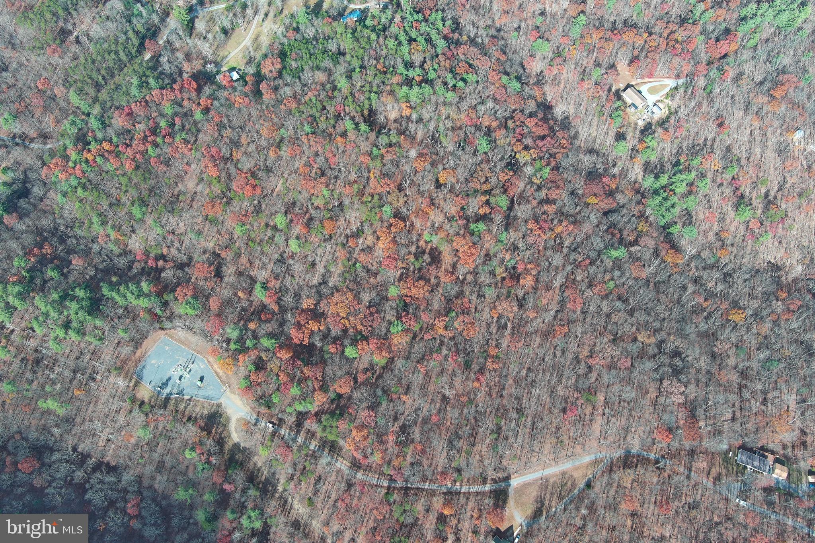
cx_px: 408
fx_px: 656
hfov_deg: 63.7
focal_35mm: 29
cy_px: 272
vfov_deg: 45.0
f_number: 2.8
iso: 100
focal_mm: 10.57
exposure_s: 1/400
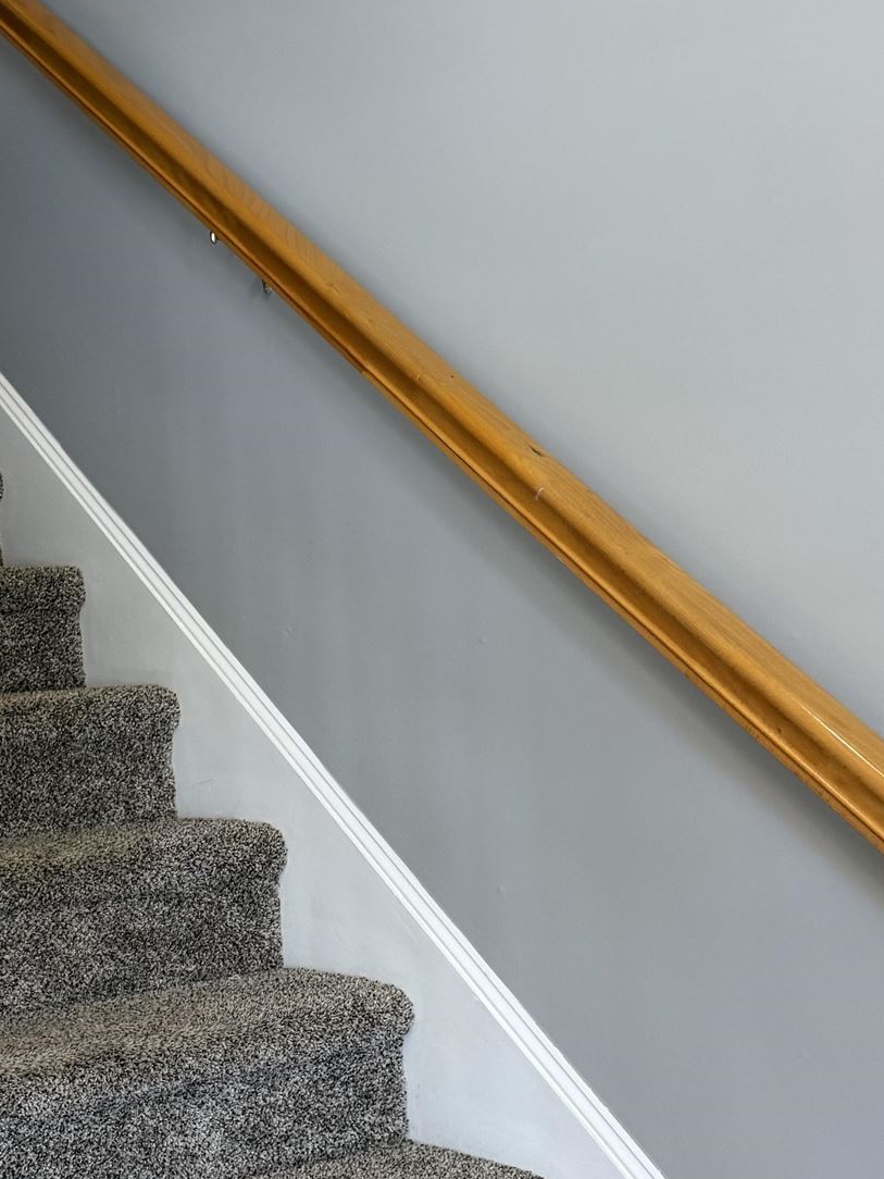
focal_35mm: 51
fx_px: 1737
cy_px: 857
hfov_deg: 28.4
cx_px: 297
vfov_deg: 36.8
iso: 250
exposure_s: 1/60
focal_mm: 6.76
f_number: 1.78
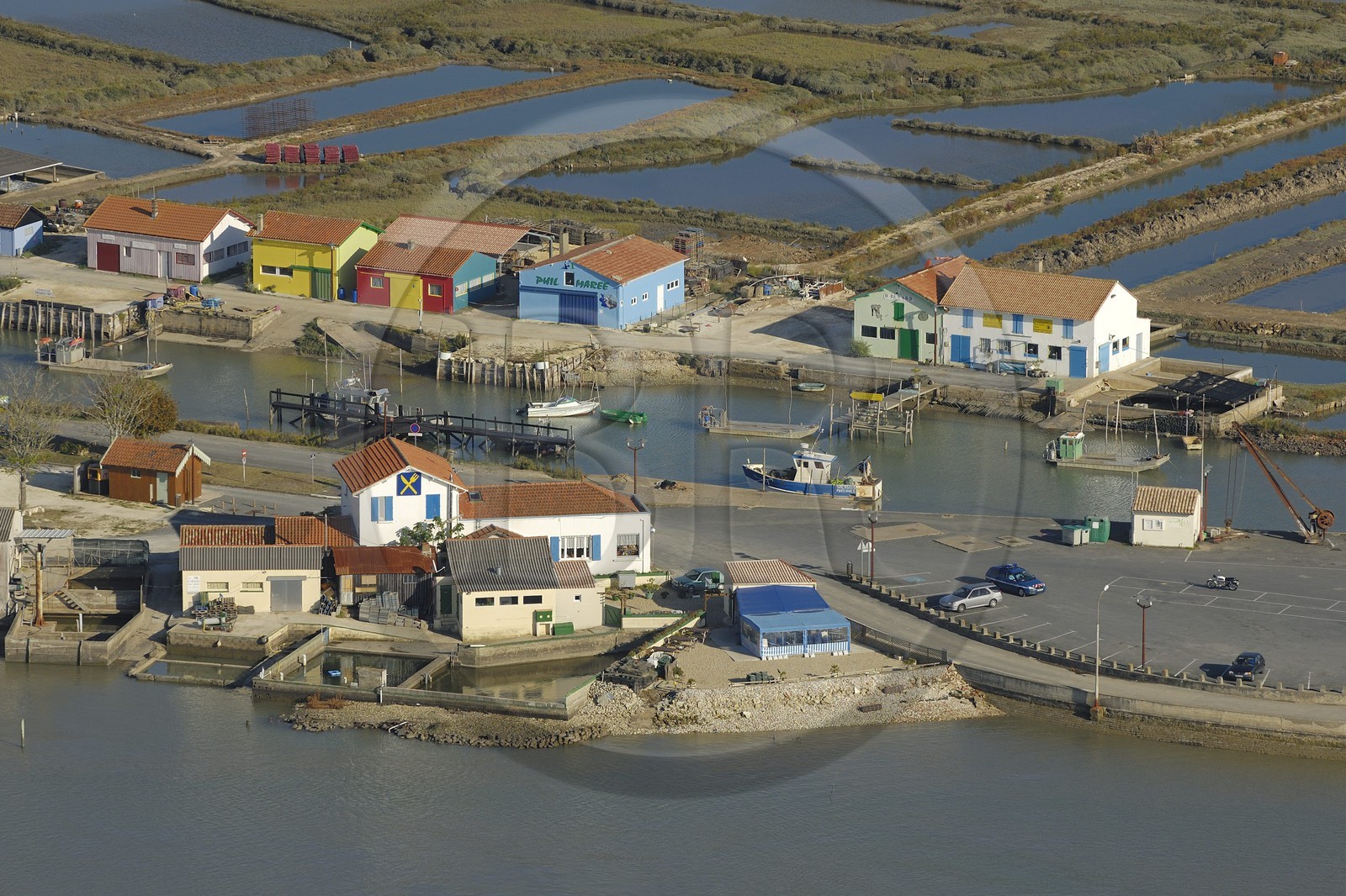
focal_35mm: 240
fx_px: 8971
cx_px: 673
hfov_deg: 8.6
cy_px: 448
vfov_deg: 5.7
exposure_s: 1/640
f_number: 5.6
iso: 100
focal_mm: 160
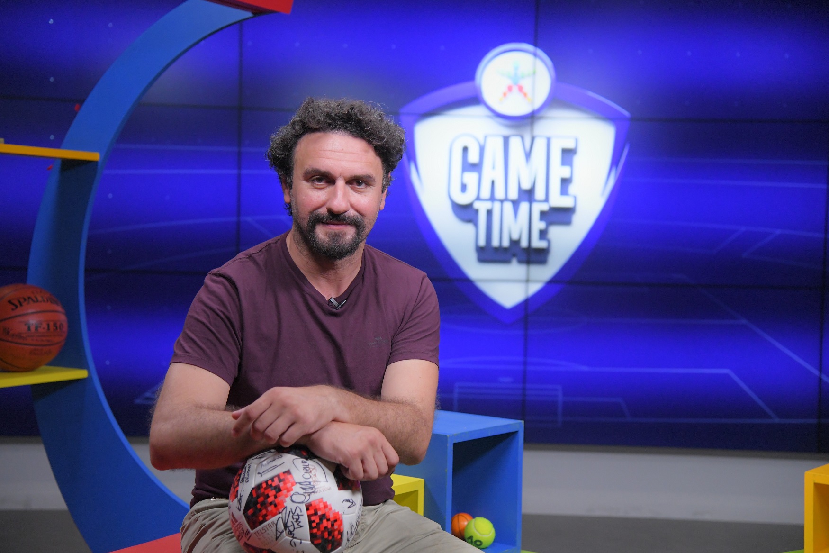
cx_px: 414
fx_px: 1336
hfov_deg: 34.5
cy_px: 276
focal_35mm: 58
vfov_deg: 23.4
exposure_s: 1/500
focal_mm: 58
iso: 5000
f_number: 4
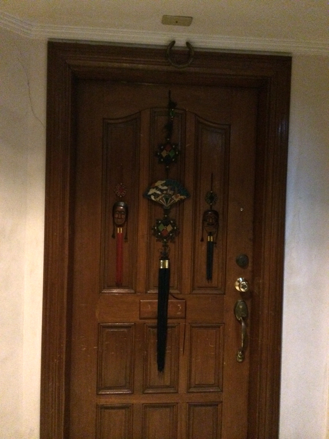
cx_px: 164
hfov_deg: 46.8
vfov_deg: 60.0
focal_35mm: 30
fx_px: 380
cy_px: 220
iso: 1250
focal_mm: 4.12
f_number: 2.2
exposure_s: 1/15
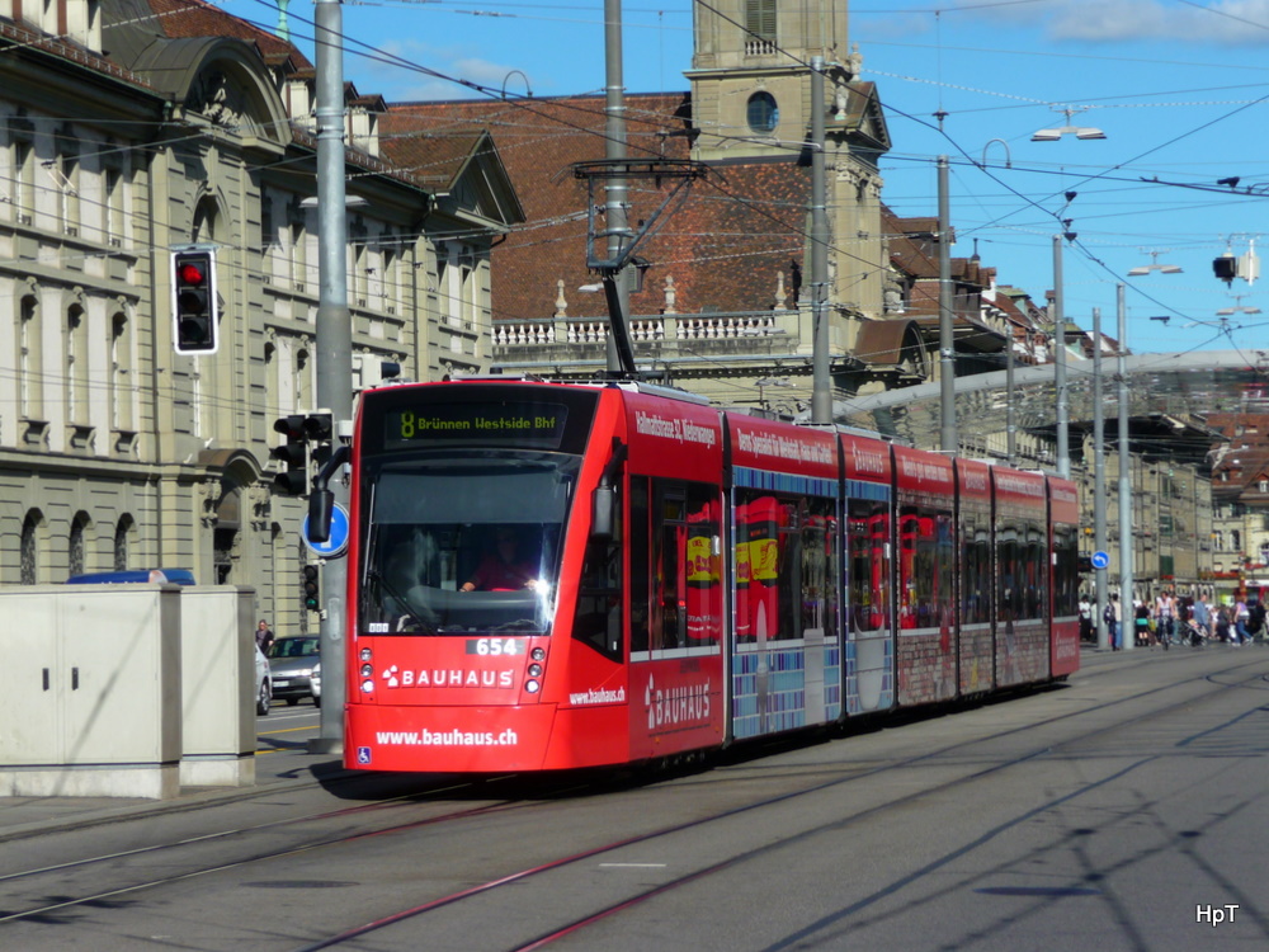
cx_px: 634
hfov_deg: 15.4
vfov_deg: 11.6
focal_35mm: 128
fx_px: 4692
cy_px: 476
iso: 100
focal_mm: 21.8
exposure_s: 1/800
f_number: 4.7
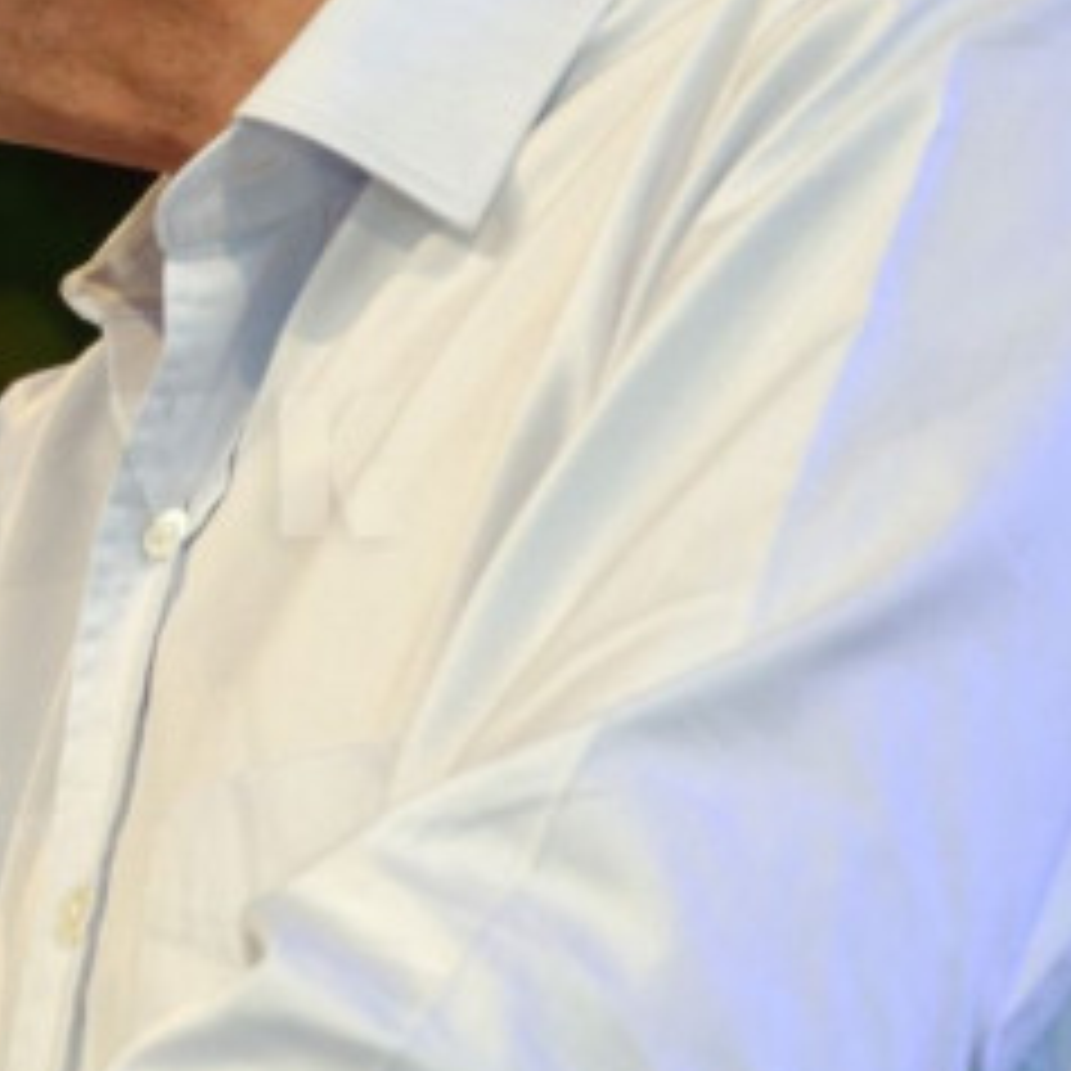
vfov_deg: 2.2
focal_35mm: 792
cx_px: -576
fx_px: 27738
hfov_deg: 2.2
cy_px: -81
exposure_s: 1/250
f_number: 5.6
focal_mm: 185
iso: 800
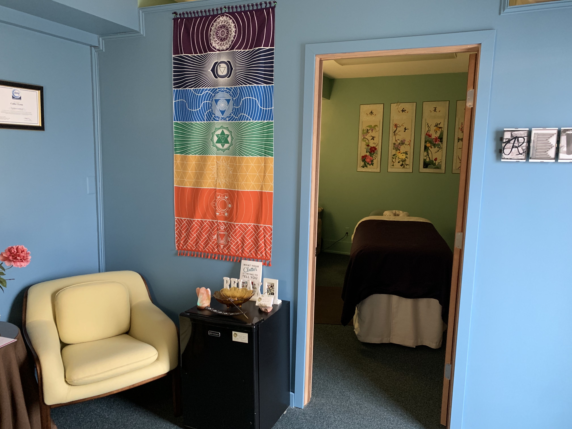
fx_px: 430
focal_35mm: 26
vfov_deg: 53.1
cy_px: 214
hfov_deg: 67.3
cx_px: 286
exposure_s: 1/30
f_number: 1.8
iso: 320
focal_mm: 4.25
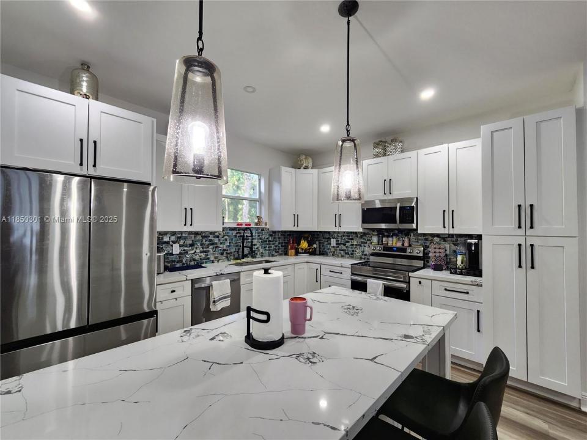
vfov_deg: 89.9
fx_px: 220
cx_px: 294
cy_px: 220
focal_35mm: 13
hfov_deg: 106.2
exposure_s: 1/60
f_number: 2.2
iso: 250
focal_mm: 2.2
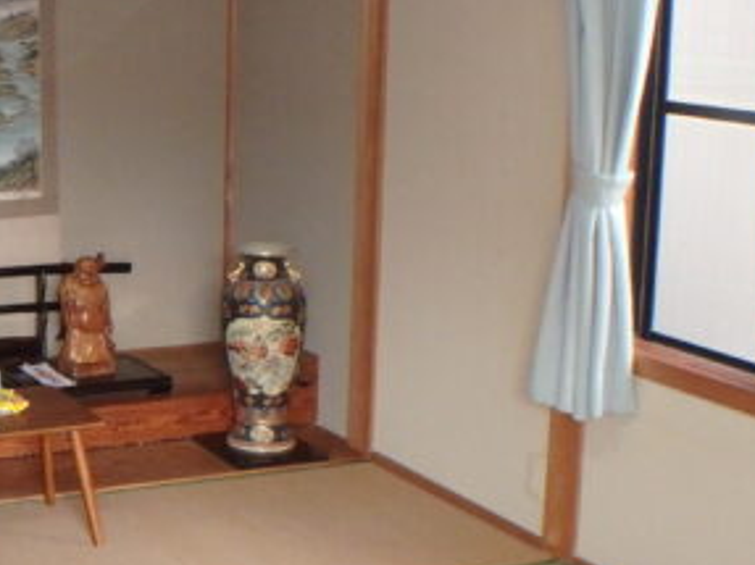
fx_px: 1635
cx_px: 76
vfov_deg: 19.6
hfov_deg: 25.2
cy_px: 284
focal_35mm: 75
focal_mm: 3.7
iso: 400
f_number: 3.5
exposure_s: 1/30
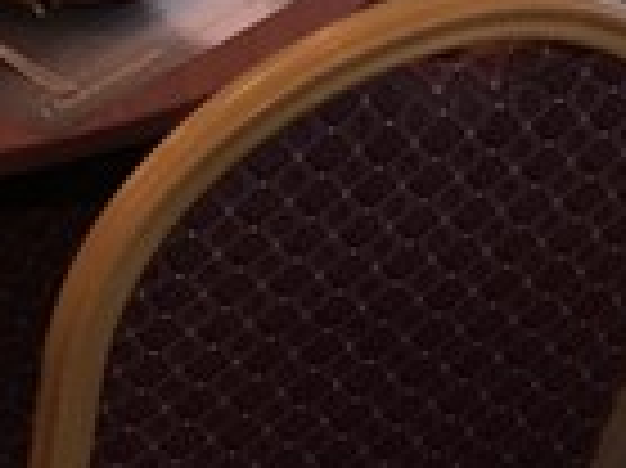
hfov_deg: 13.0
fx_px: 2530
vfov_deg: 9.7
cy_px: -508
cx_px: -446
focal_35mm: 140
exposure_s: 1/4
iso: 125
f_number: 2.2
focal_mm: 4.15
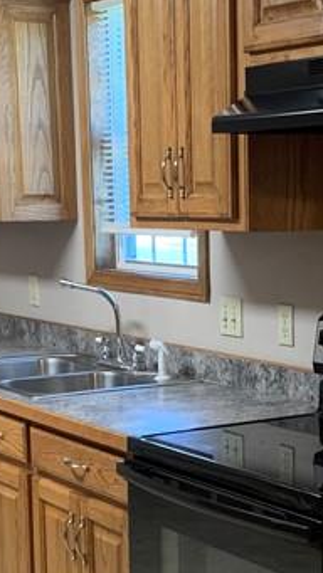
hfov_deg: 14.2
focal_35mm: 85
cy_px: 400
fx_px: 1293
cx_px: 244
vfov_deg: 24.8
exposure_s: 1/60
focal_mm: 4.25
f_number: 1.8
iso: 125
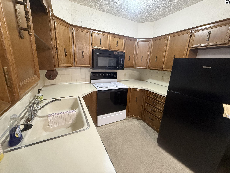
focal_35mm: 14
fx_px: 93
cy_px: 86
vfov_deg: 85.7
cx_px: 115
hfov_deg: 102.1
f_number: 2.2
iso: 640
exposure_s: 1/60
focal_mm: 2.22
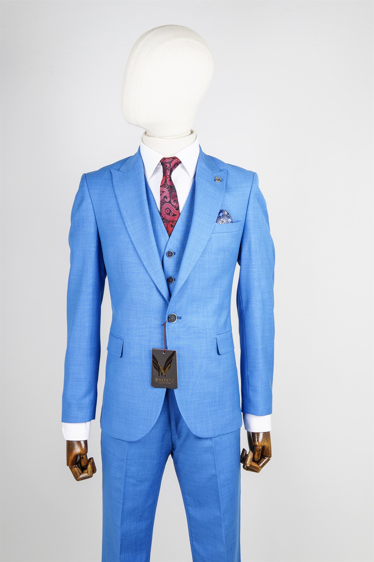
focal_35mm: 45
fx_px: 703
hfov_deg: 29.8
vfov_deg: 43.6
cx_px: 187
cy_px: 281
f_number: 11
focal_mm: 30
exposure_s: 1/125
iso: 100
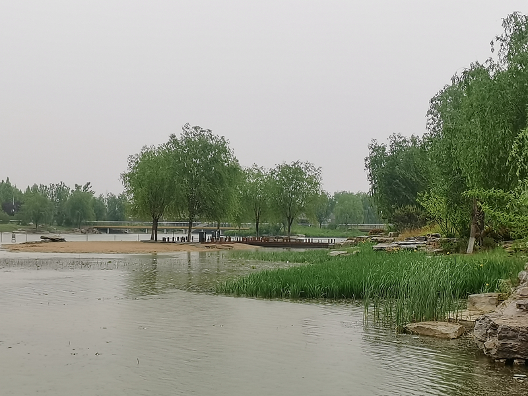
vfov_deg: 24.8
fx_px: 900
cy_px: 198
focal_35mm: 59
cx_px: 264
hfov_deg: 32.7
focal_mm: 5.58
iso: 50
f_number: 1.8
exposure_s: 1/371
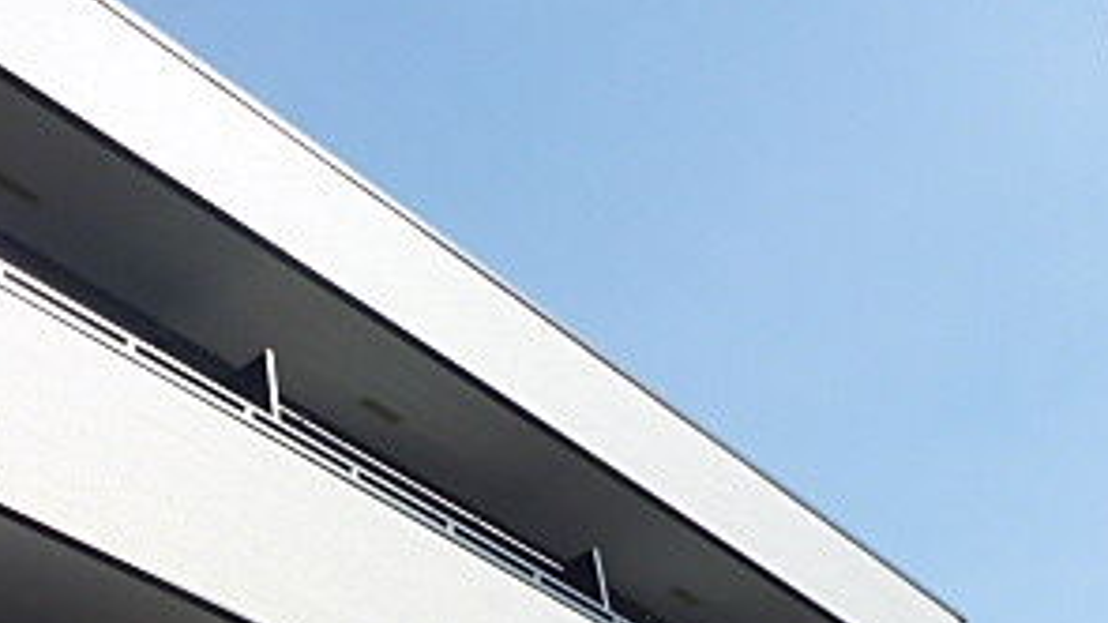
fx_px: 1734
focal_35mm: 59
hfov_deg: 32.9
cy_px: 766
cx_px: 38
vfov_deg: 19.1
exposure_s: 1/500
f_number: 4.5
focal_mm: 4.5
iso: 100
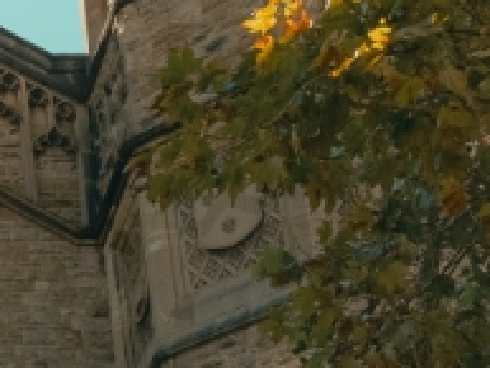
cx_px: -421
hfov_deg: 11.2
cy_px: 557
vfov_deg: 8.9
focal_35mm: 163
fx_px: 2309
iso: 800
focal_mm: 26.3
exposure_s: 1/120
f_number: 16
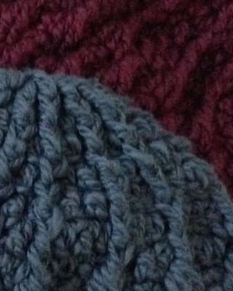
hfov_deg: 14.0
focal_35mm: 106
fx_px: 914
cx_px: -70
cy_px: 204
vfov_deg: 18.0
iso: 800
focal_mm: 4.12
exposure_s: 1/15
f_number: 2.4
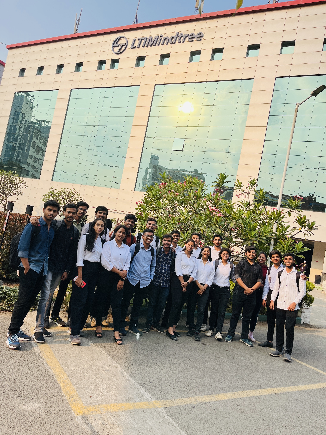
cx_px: 163
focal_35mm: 26
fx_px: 326
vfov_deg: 67.3
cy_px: 218
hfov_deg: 53.1
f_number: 1.6
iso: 50
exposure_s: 1/1923
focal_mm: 5.1
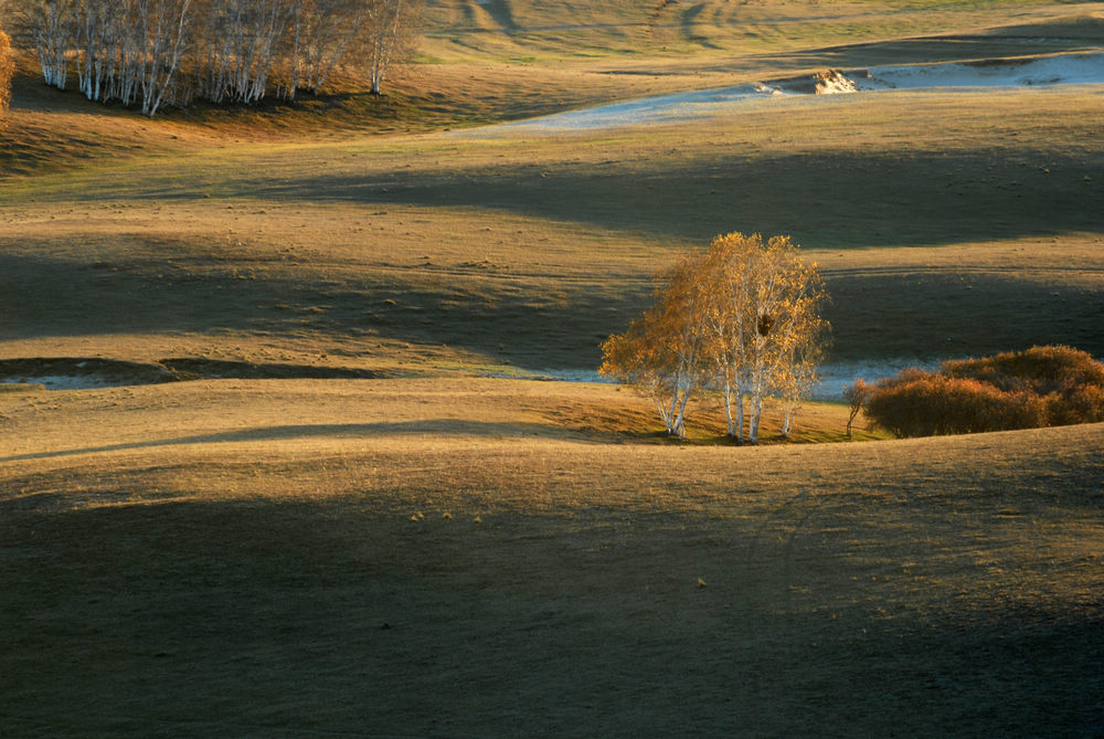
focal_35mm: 300
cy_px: 370
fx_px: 9209
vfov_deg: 4.6
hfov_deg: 6.9
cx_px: 552
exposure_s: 1/20
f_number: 8
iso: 100
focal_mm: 200
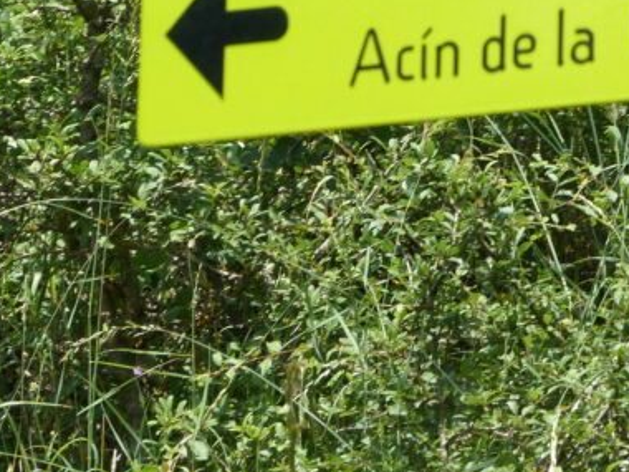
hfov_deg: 6.1
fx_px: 5869
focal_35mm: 323
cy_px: -99
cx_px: 646
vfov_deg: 4.6
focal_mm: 21.6
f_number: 4
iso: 125
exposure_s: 1/250
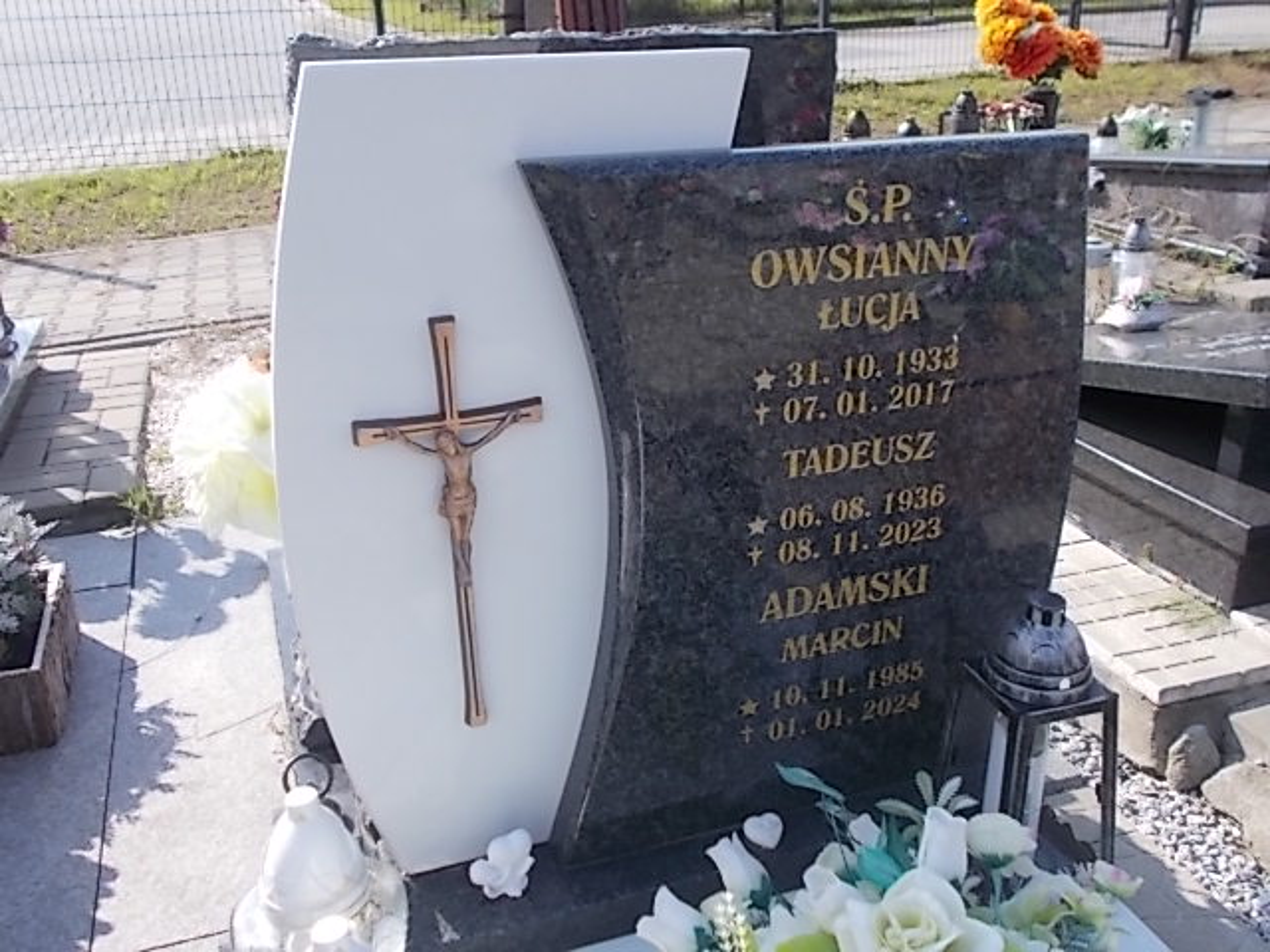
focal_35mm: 34
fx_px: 1247
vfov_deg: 41.8
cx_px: 635
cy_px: 476
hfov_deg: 54.0
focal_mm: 6
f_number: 3.6
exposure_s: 1/400
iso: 80
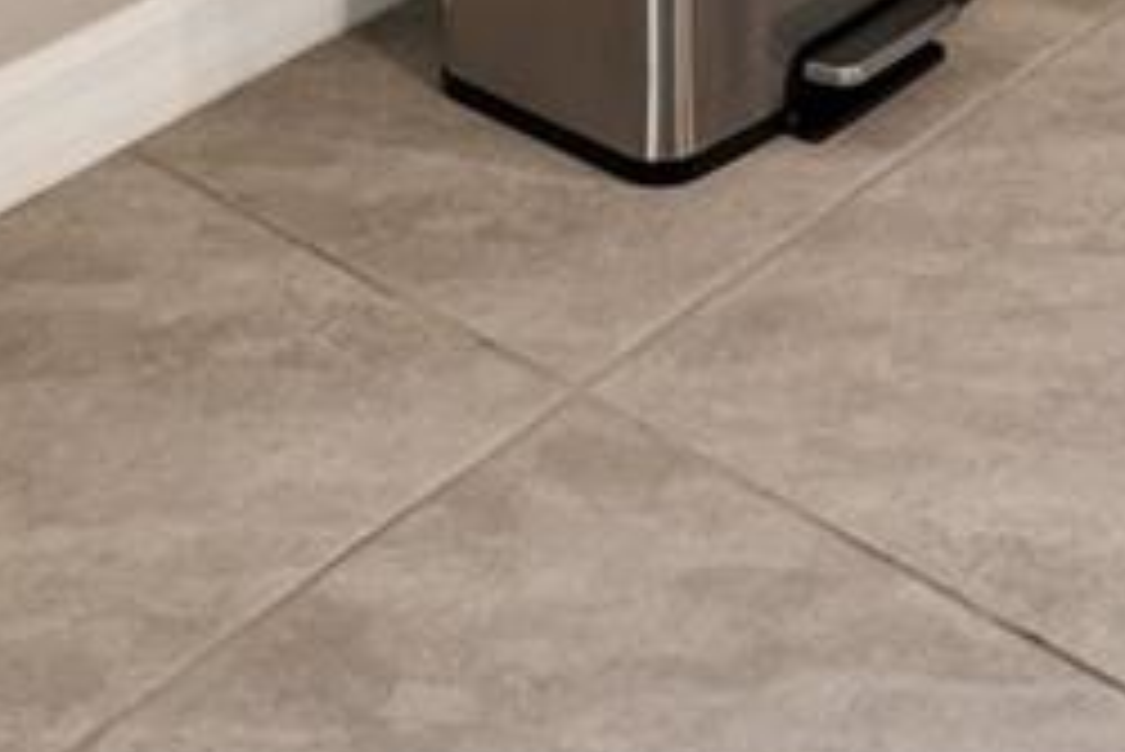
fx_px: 3002
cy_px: -1608
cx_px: 819
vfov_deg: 10.0
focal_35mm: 96
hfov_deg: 21.1
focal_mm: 10
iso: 100
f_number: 7.1
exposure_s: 1
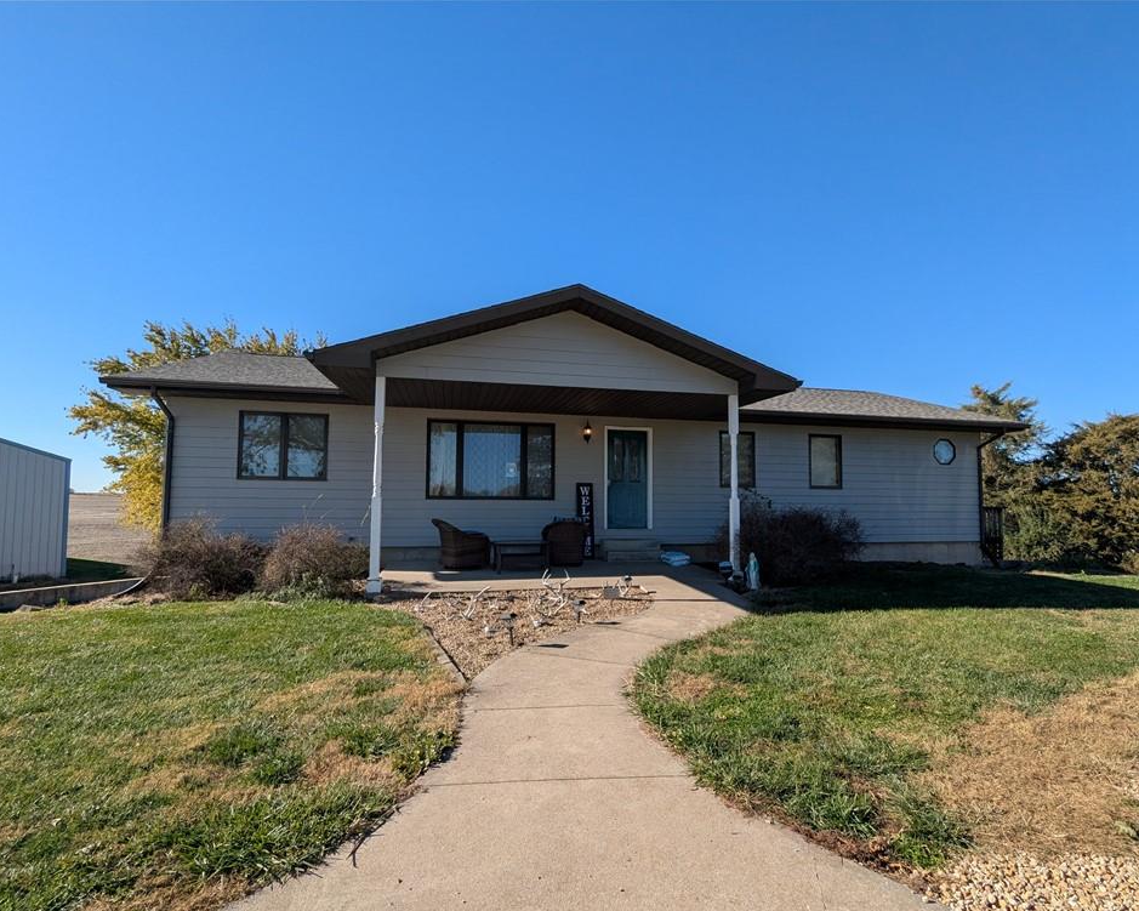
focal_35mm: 17
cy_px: 465
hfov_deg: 89.6
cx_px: 596
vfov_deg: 77.0
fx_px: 573
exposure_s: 1/1239
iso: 46
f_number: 2.2
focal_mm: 2.35
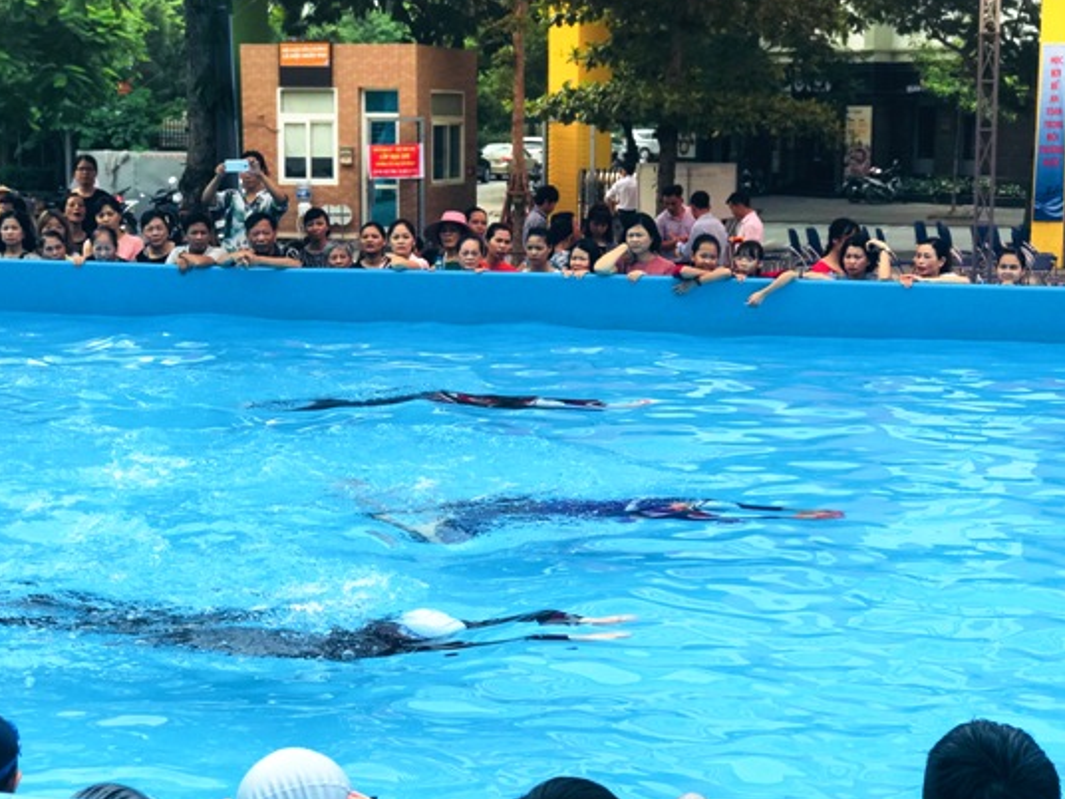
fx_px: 2092
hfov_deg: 28.6
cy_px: 447
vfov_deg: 21.6
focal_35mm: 68
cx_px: 562
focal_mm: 6.6
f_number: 2.8
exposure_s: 1/404
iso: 20
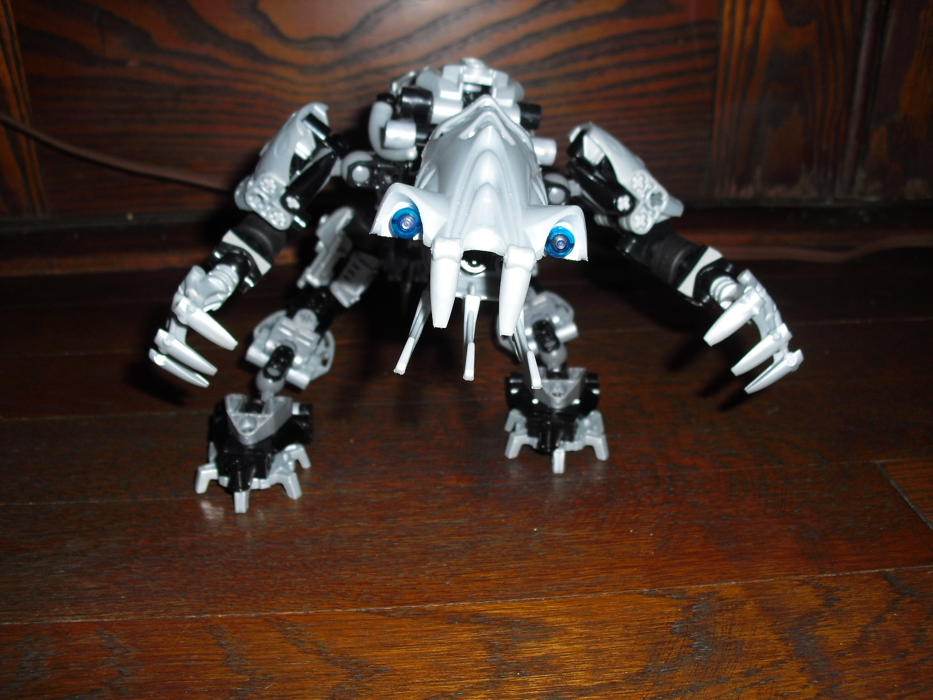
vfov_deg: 39.7
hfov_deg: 51.4
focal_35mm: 36
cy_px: 350
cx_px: 466
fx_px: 970
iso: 100
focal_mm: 6.3
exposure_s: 1/60
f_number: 3.1
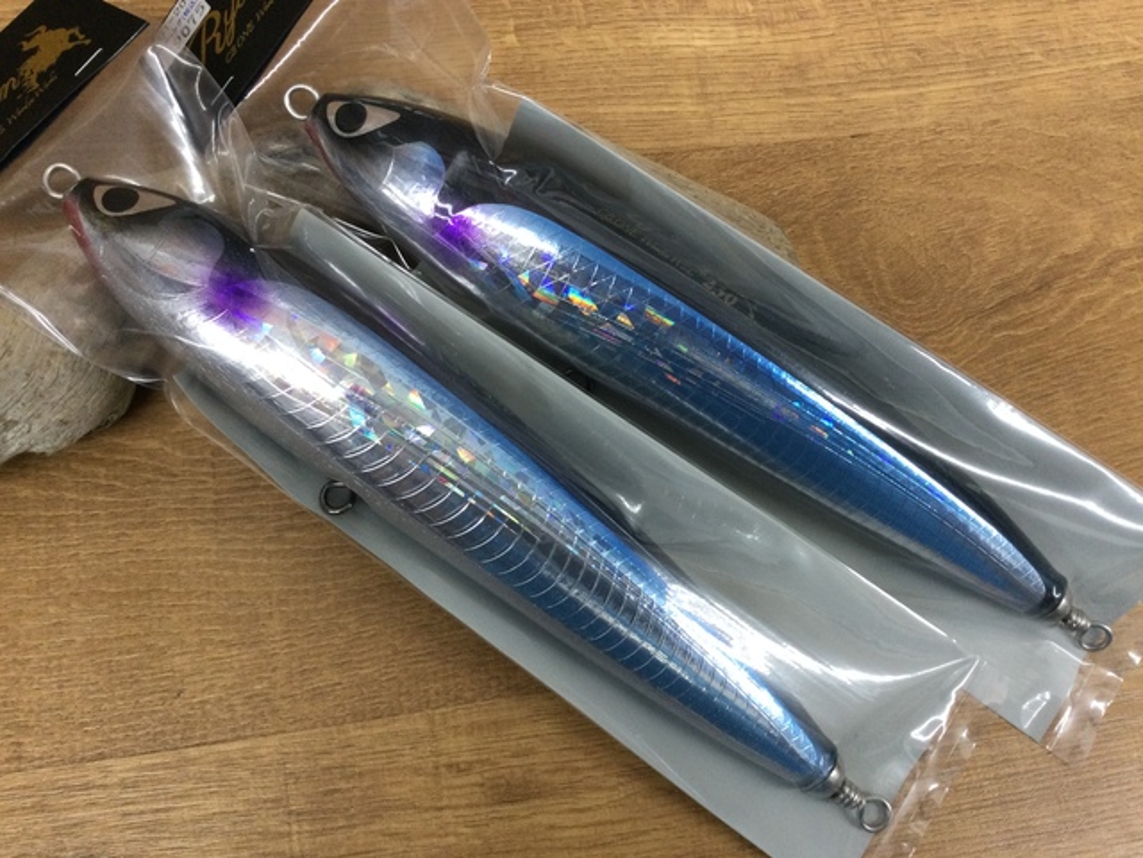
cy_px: 429
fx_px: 1024
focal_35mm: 31
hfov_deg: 58.4
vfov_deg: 45.4
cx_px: 572
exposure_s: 1/30
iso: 40
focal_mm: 3.3
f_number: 2.4
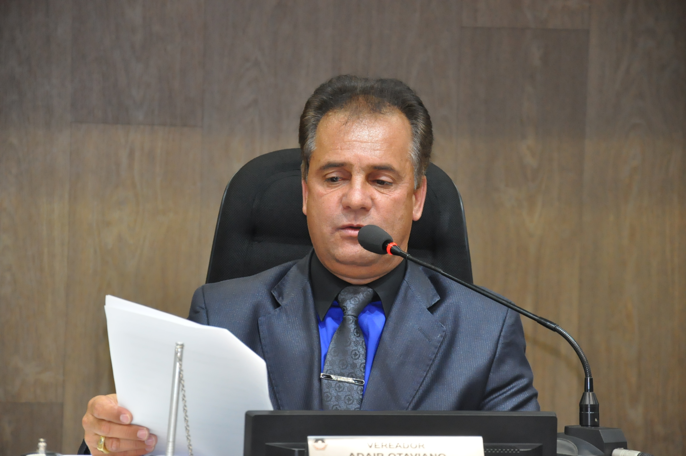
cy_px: 228
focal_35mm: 158
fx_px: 2998
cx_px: 343
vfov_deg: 8.7
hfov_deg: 13.1
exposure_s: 1/60
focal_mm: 105
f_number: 5.6
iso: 2000
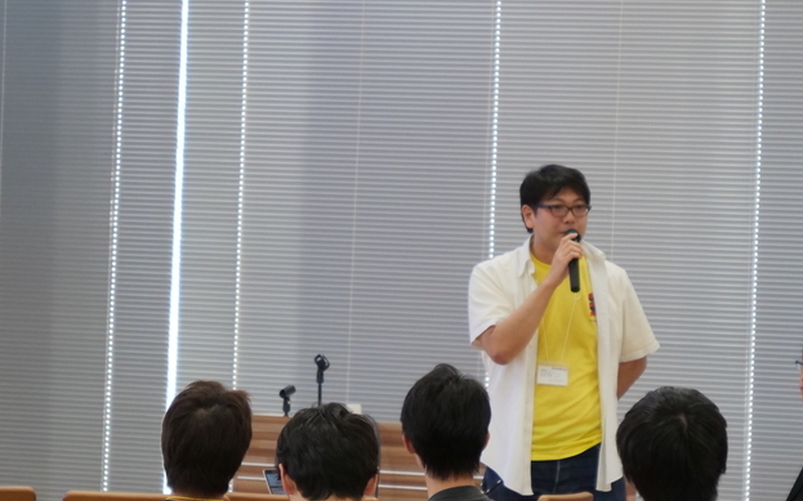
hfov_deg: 8.6
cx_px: 367
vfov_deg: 5.3
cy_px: 455
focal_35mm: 245
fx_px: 5360
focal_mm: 60
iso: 1250
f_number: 4
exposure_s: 1/125
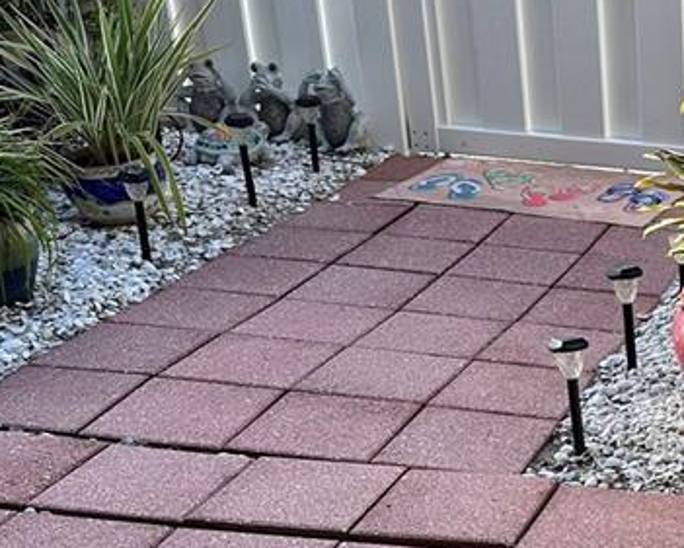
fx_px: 1620
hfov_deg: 22.4
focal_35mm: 80
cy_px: 474
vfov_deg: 18.9
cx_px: 774
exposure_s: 1/980
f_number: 1.78
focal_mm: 6.86
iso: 80
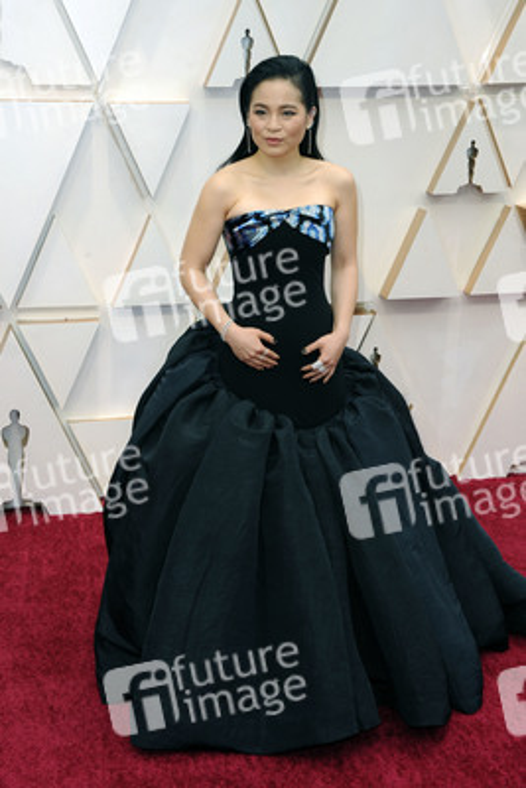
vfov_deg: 36.2
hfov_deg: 24.6
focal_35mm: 55
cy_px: 394
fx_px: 1204
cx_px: 263
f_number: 7.1
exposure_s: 1/200
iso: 800
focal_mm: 55
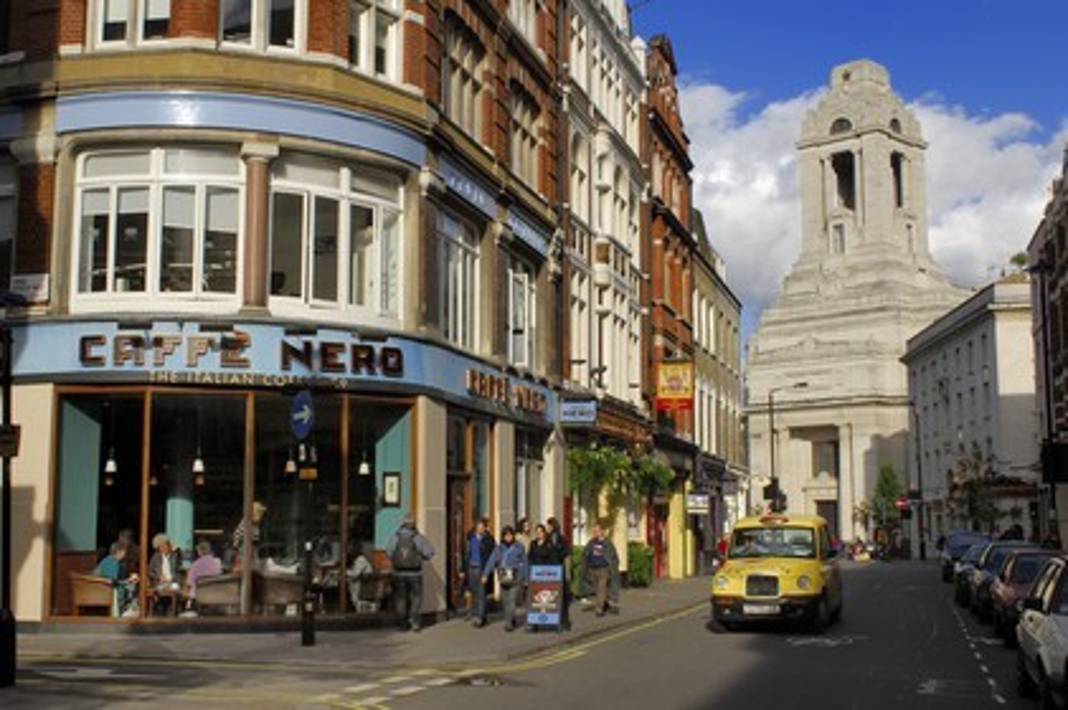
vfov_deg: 31.8
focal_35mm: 42
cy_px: 355
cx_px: 534
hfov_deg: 46.4
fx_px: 1245
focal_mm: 28
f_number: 16
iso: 100
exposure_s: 1/100
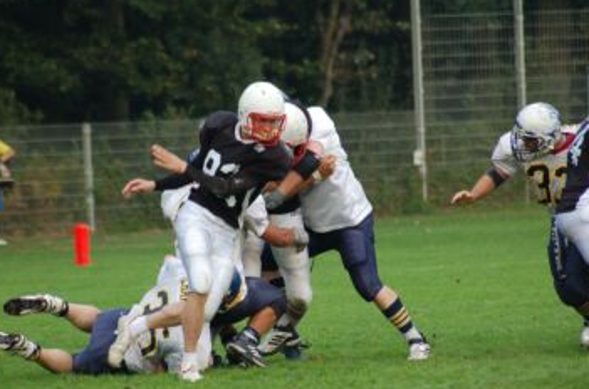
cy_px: 205
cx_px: 276
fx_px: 6162
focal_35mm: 378
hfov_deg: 5.5
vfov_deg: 3.6
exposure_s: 1/500
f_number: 5
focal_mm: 195
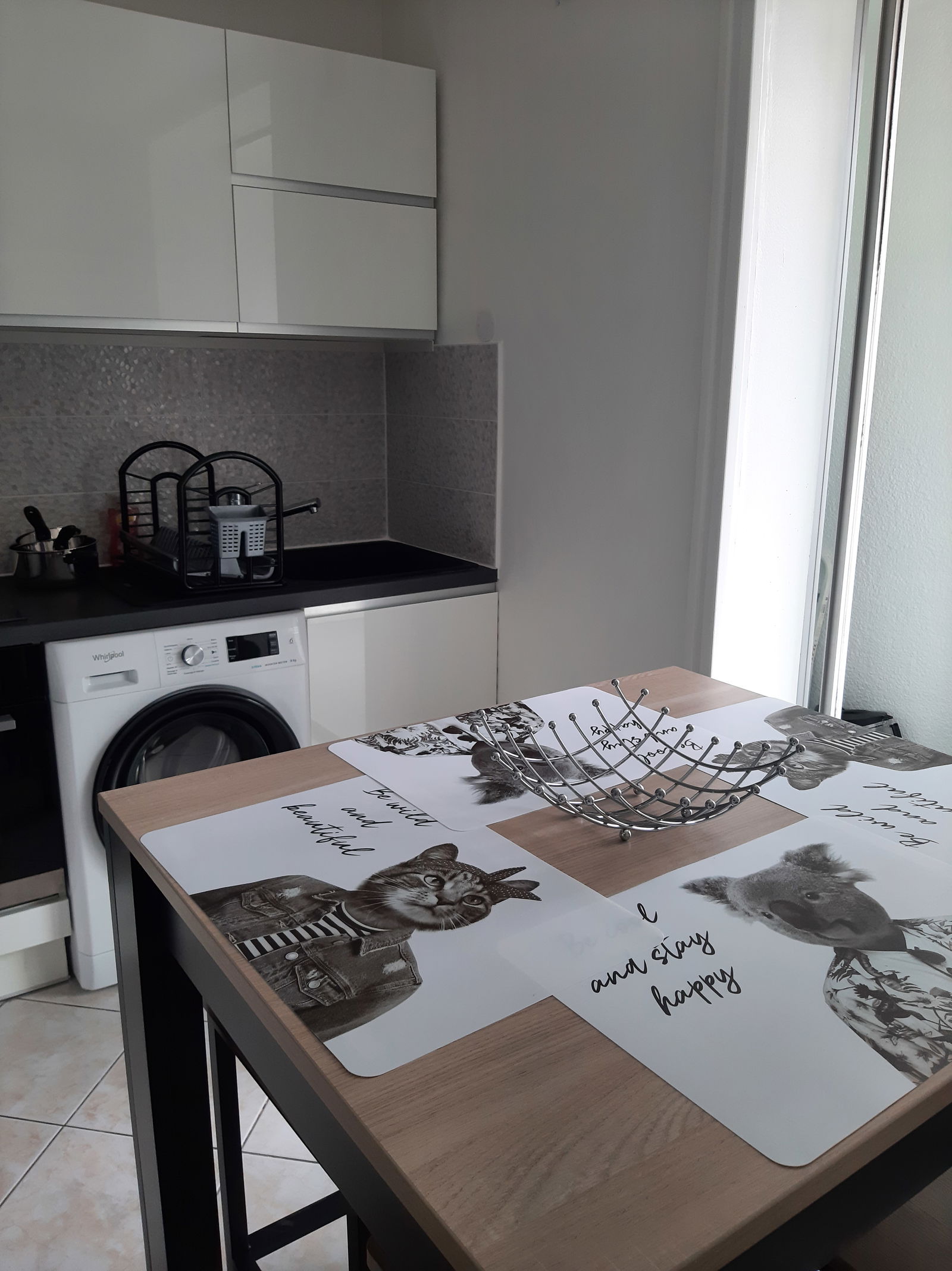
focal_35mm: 26
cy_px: 636
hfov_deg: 53.0
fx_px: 954
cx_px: 476
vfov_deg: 67.3
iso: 80
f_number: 1.7
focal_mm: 3.93
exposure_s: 1/60
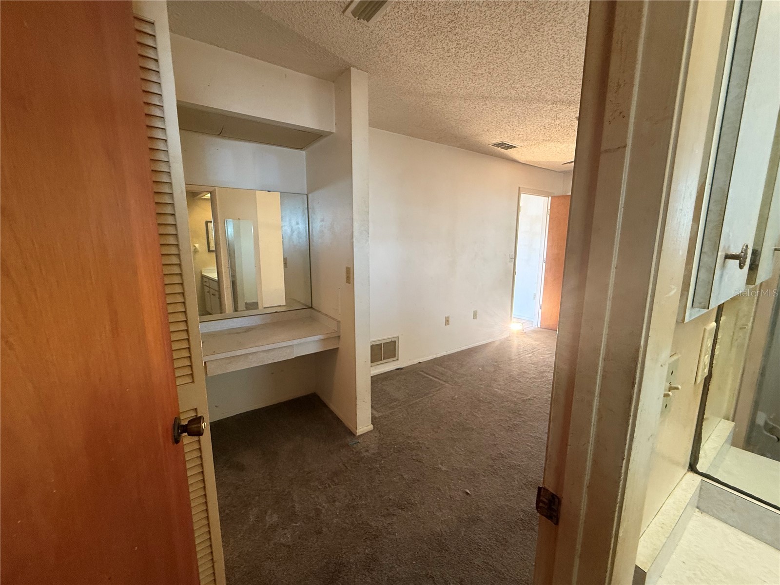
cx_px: 390
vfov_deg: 85.7
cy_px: 292
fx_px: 315
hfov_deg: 102.1
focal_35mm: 14
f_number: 2.2
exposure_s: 1/60
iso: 320
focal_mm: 2.22
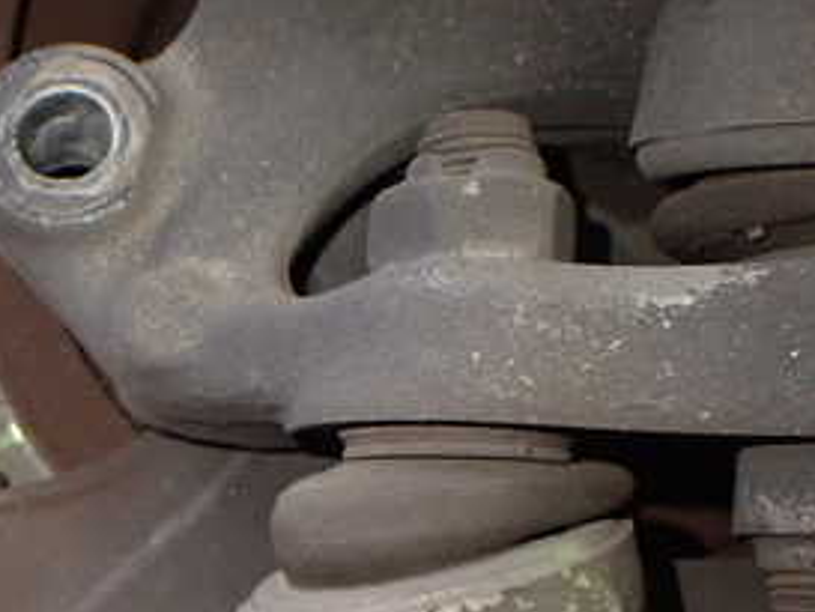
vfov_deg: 21.3
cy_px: 642
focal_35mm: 66
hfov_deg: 27.1
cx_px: -72
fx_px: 1555
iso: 800
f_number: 2.3
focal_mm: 5.4
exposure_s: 1/60
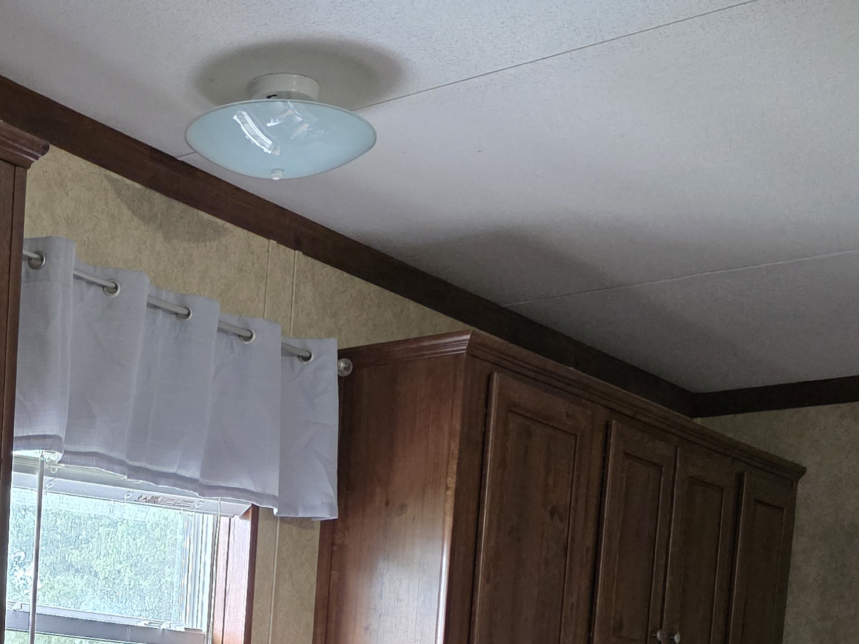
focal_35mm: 62
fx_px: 1539
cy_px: 837
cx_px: 36
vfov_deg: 21.4
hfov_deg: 29.5
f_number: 1.7
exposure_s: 1/120
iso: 1000
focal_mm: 6.3
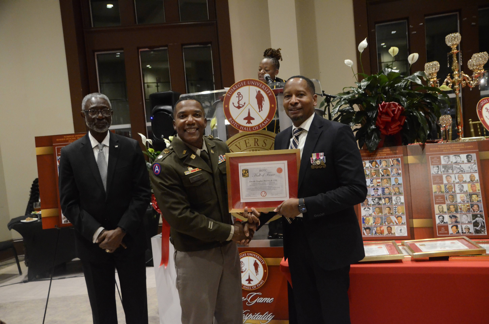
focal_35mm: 33
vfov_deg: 39.8
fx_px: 447
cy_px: 162
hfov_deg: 57.3
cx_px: 244
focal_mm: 22
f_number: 2.8
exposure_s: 1/125
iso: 4000
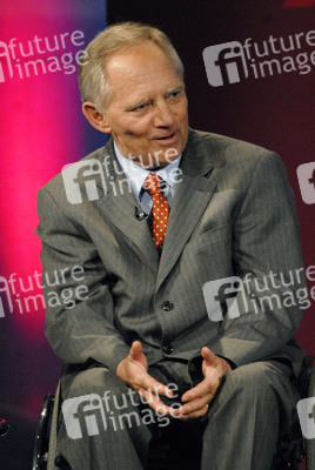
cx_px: 158
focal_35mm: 450
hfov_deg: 3.1
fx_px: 5885
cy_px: 235
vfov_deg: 4.6
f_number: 5.6
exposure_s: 1/100
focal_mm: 300
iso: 1250
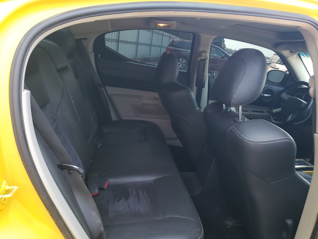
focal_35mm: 26
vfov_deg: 53.1
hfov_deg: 67.3
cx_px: 159
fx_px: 239
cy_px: 120
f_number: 1.5
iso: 67
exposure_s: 1/100
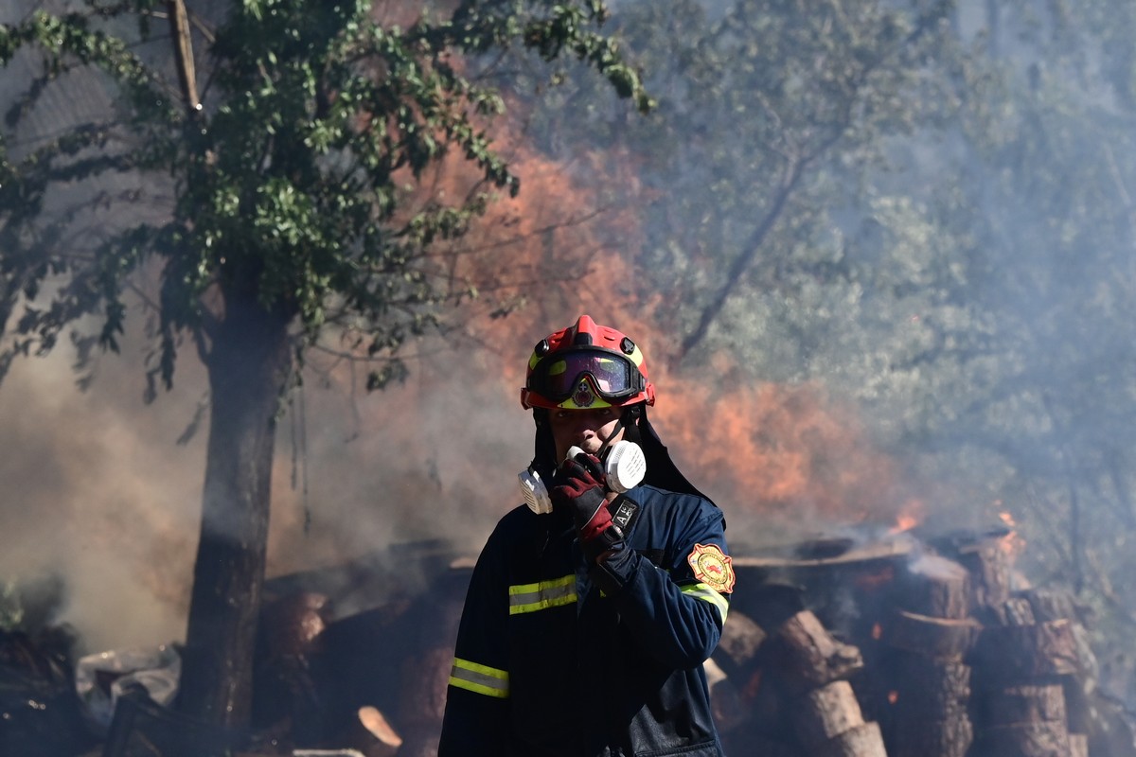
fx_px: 3786
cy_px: 378
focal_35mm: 120
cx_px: 568
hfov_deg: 17.1
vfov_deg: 11.4
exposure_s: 1/5000
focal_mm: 120
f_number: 5
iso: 500
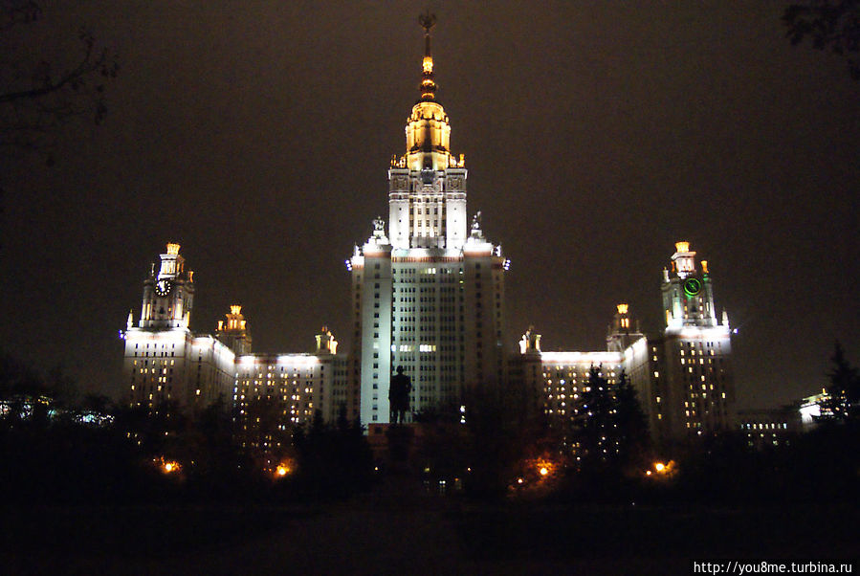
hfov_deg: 61.9
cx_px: 430
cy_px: 288
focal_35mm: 30
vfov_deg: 43.7
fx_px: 718
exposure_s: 1/30
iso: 3200
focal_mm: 20
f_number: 4
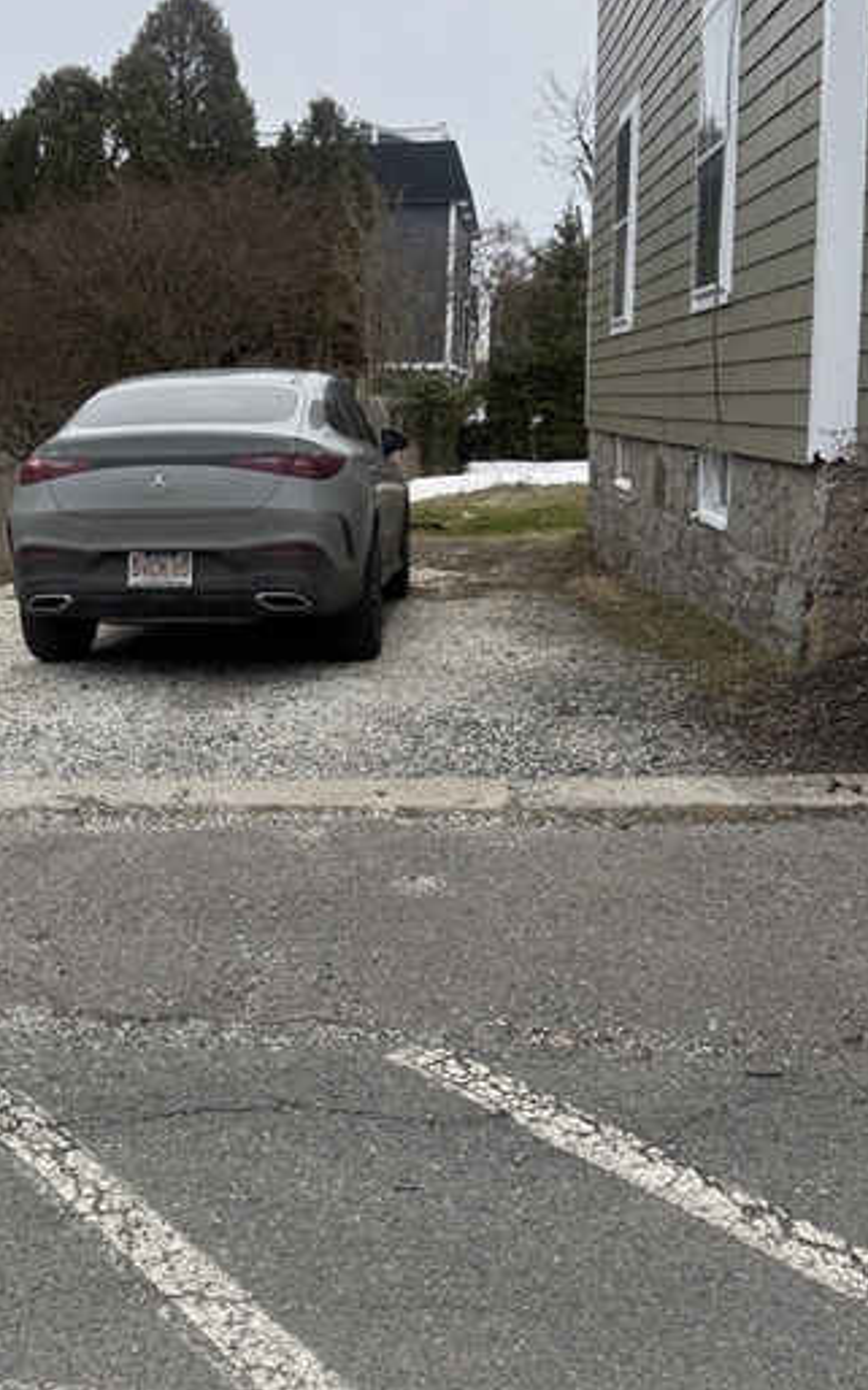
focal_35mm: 38
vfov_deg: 51.1
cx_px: 251
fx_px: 1439
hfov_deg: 33.1
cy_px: 530
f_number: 1.78
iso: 80
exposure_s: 1/3597
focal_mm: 6.76
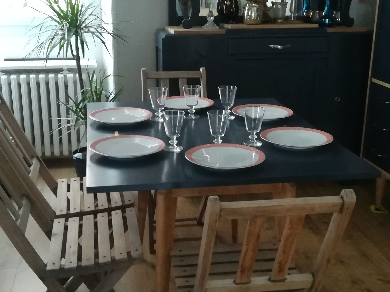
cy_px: 146
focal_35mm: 49
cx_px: 195
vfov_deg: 29.7
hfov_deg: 38.9
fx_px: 552
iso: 640
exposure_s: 1/20
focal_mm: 3.83
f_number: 2.2
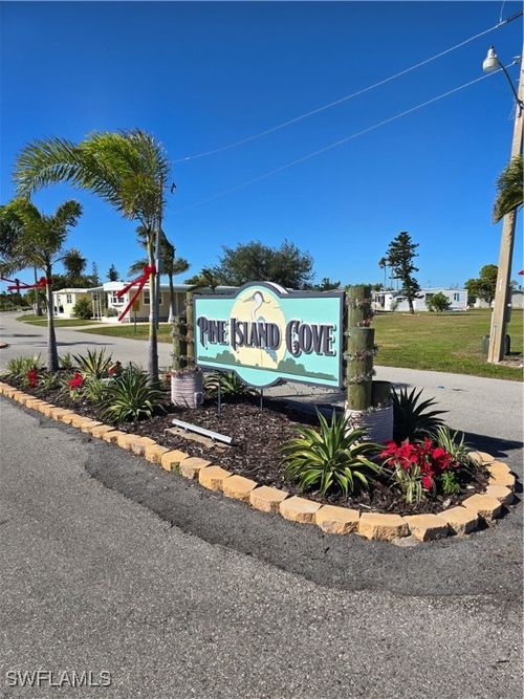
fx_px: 464
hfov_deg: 58.9
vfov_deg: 73.9
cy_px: 350
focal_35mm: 23
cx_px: 262
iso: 12
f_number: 1.7
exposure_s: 1/1163
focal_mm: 6.3
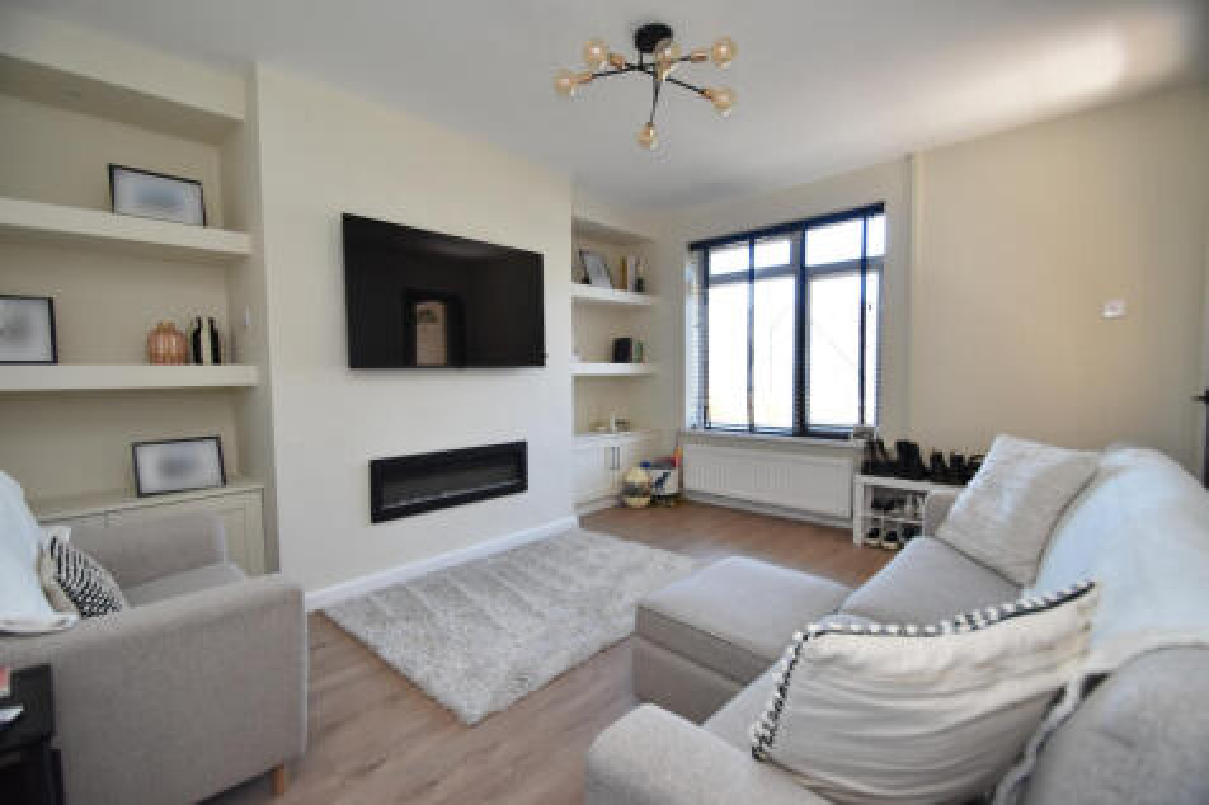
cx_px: 604
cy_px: 402
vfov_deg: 77.3
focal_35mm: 15
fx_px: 504
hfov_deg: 100.4
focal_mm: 10
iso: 800
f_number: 3.5
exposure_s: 1/200
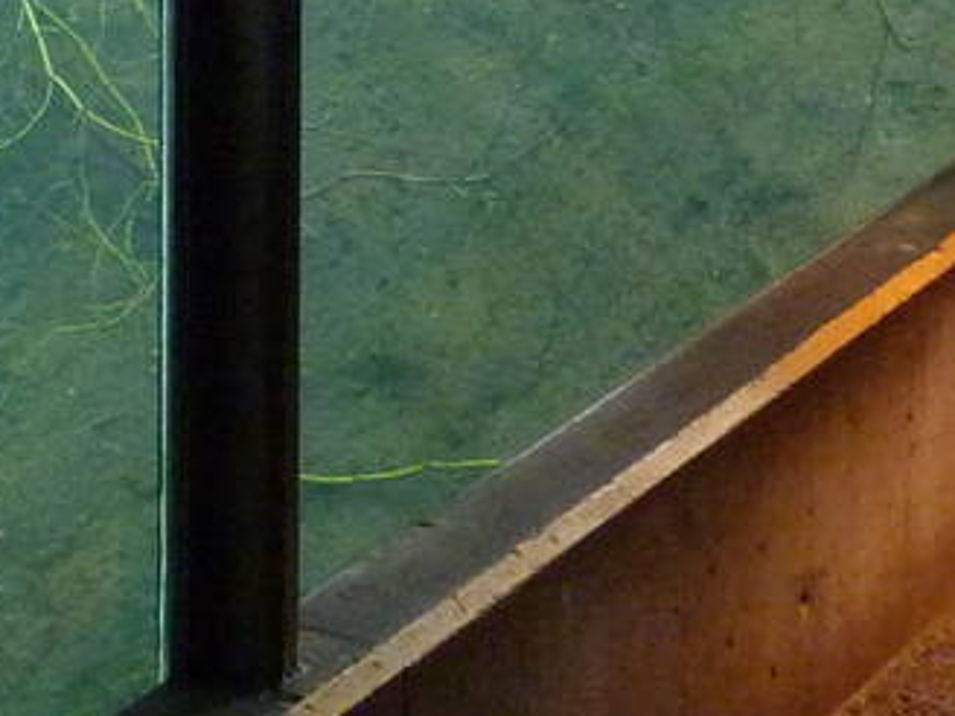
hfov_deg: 15.8
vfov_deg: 11.7
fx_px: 3366
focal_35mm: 122
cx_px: -44
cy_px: -335
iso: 400
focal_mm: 4.1
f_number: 3.3
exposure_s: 1/20
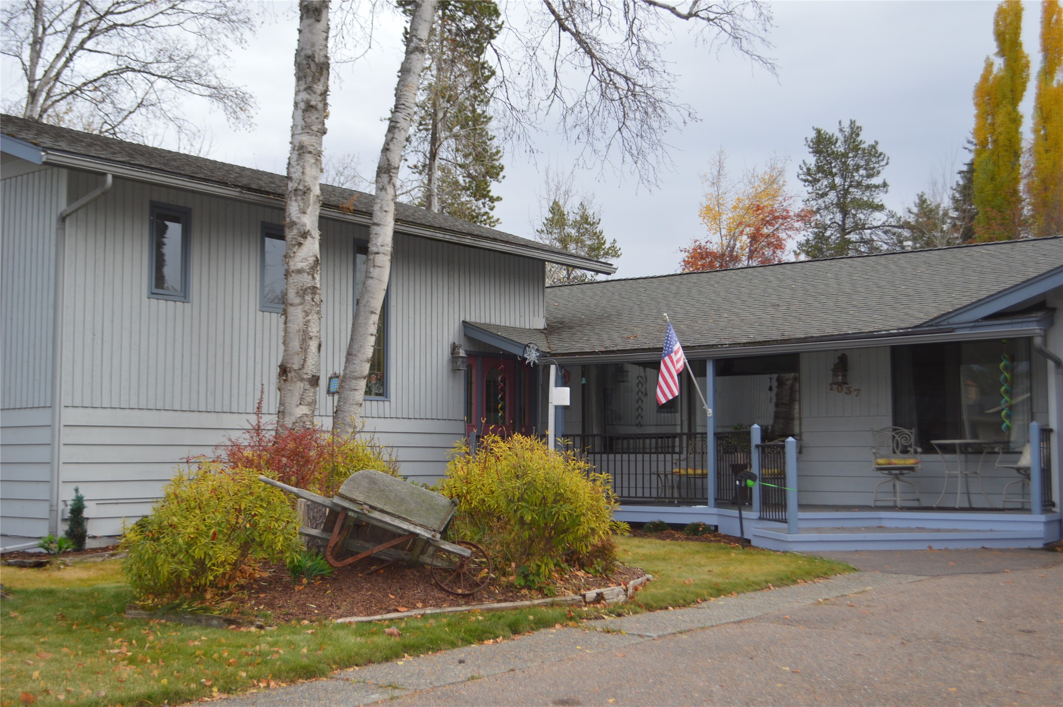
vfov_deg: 31.8
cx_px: 532
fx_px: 1239
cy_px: 354
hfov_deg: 46.4
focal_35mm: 42
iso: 250
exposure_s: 1/200
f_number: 4.5
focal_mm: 28
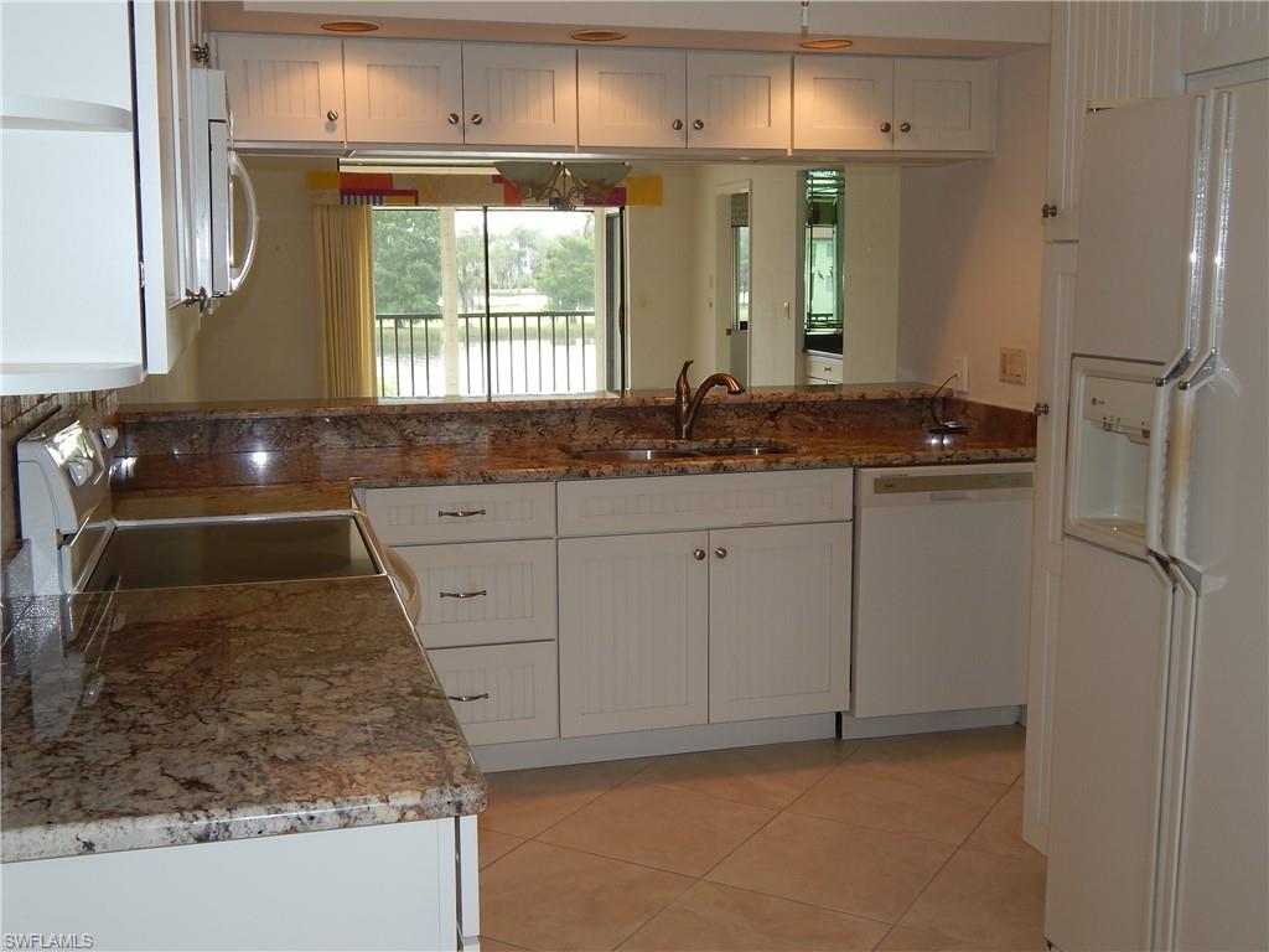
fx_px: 1393
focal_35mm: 38
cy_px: 476
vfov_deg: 37.7
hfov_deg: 49.0
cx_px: 634
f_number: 3.4
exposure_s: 1/80
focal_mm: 6.8
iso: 125
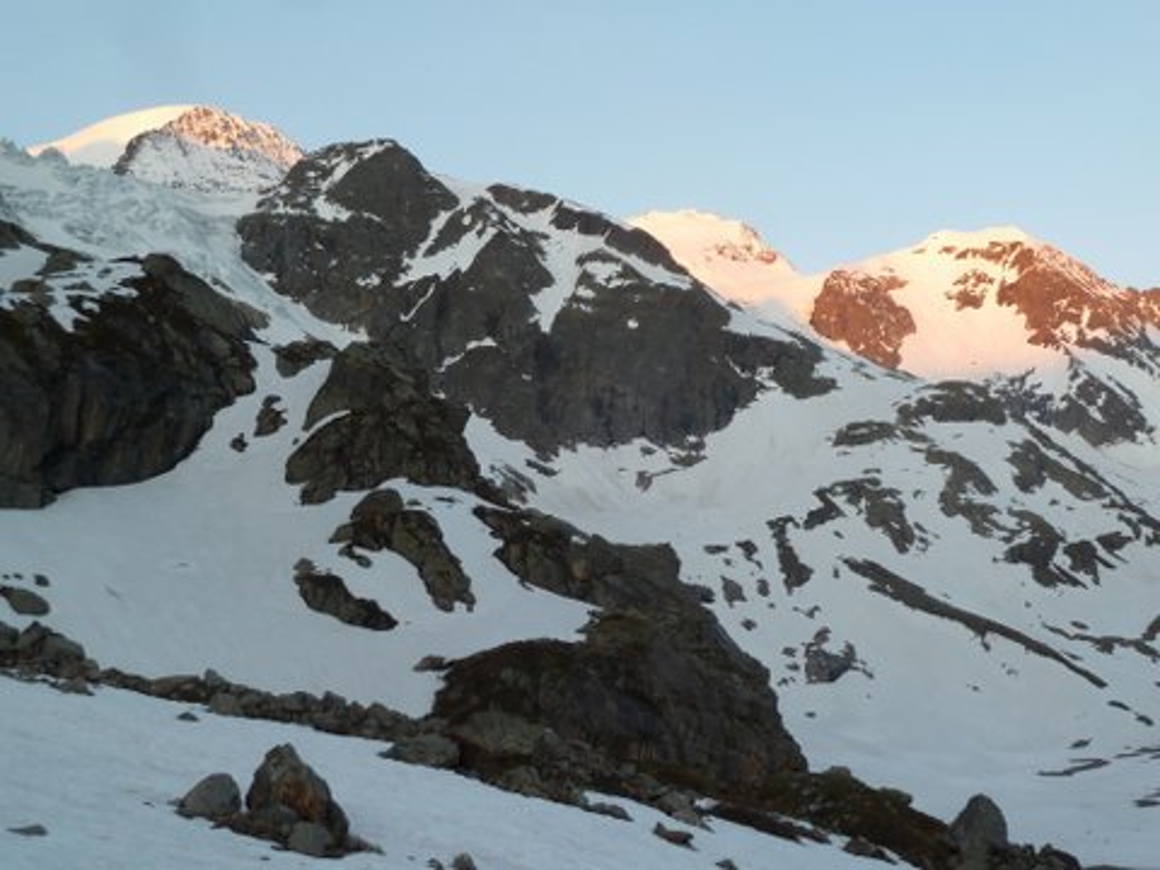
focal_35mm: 44
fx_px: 1474
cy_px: 435
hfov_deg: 42.9
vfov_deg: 32.9
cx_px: 580
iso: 80
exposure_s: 1/40
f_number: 3.7
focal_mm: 7.3
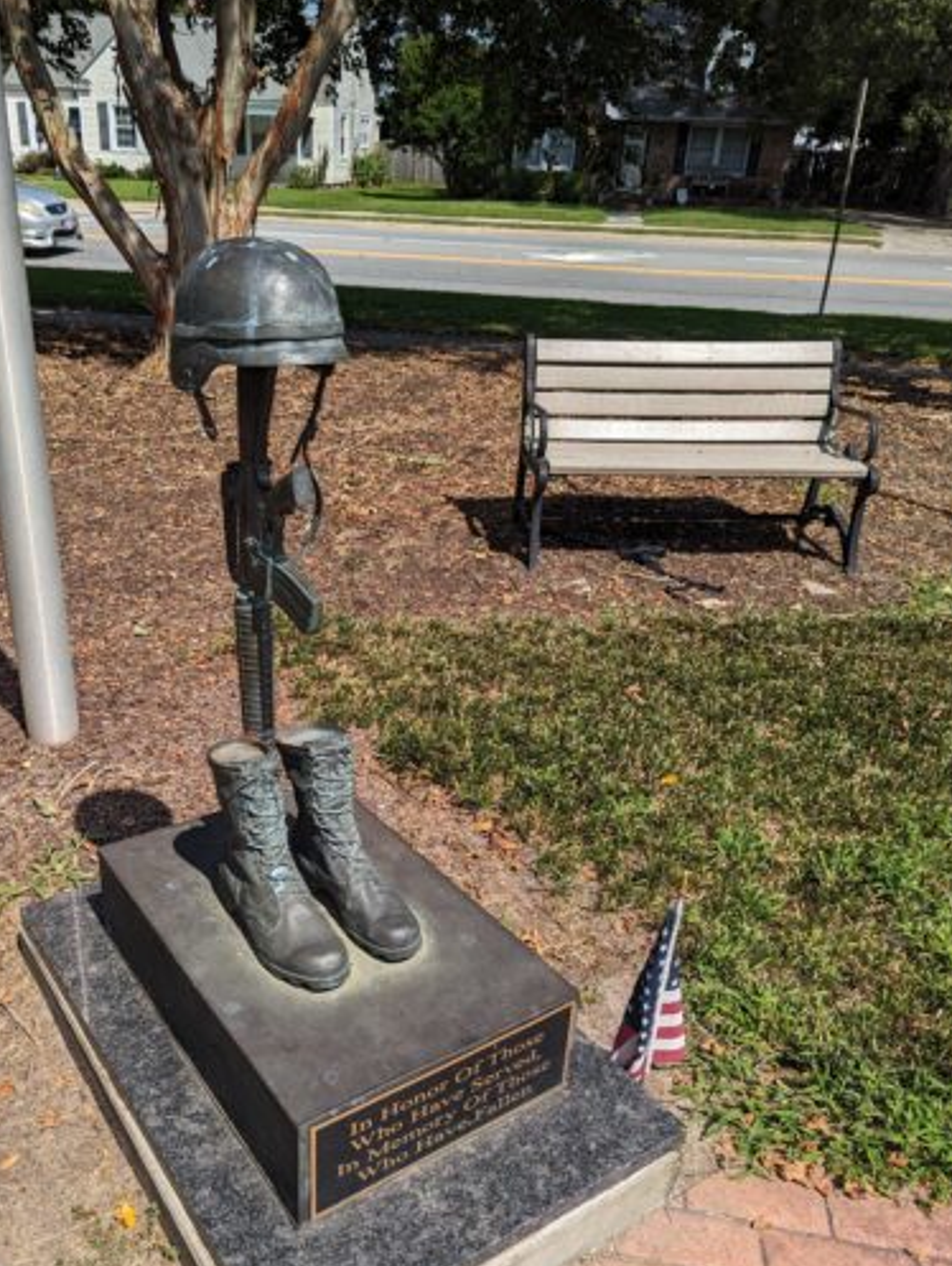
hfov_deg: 48.1
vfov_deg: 61.4
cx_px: 384
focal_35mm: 29
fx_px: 1061
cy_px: 708
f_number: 1.85
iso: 34
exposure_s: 1/2179
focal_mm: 6.81
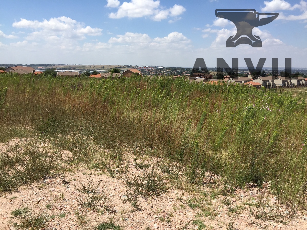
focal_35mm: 29
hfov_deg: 61.7
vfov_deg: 48.2
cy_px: 115
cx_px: 154
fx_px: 257
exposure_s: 1/2198
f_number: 2.2
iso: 32
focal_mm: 4.15
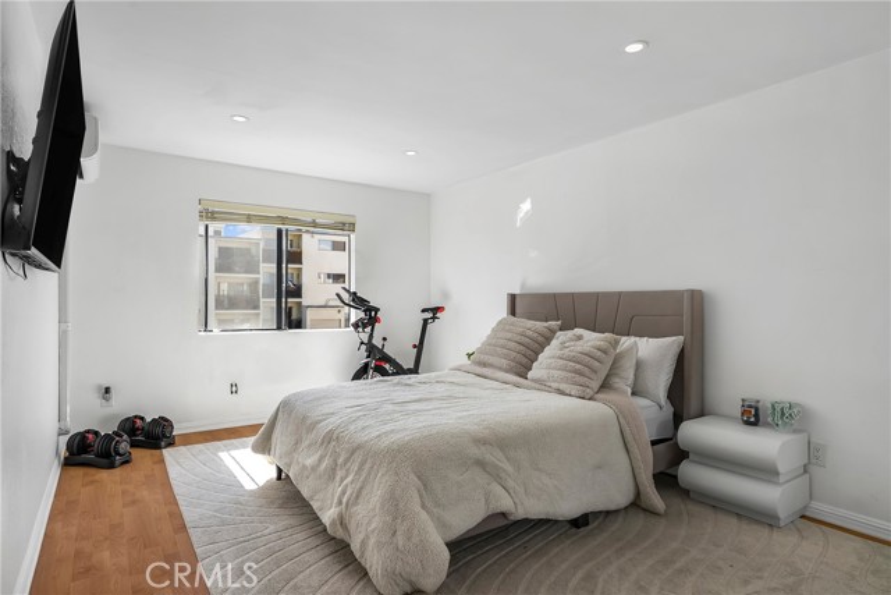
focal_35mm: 20
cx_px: 446
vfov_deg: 62.0
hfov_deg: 84.0
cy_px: 298
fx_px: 495
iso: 320
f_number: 9.5
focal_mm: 20
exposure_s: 1/10
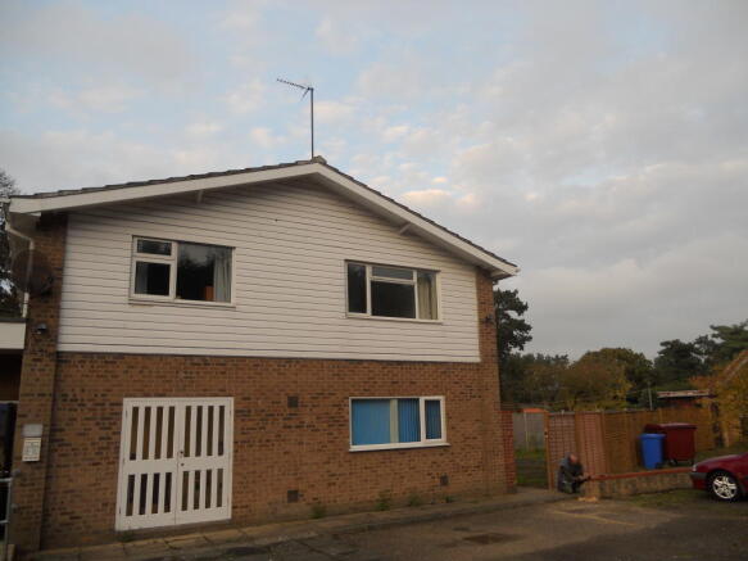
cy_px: 280
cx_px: 374
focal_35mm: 27
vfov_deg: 51.3
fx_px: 583
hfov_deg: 65.3
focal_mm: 4.9
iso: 80
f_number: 3.2
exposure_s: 1/125
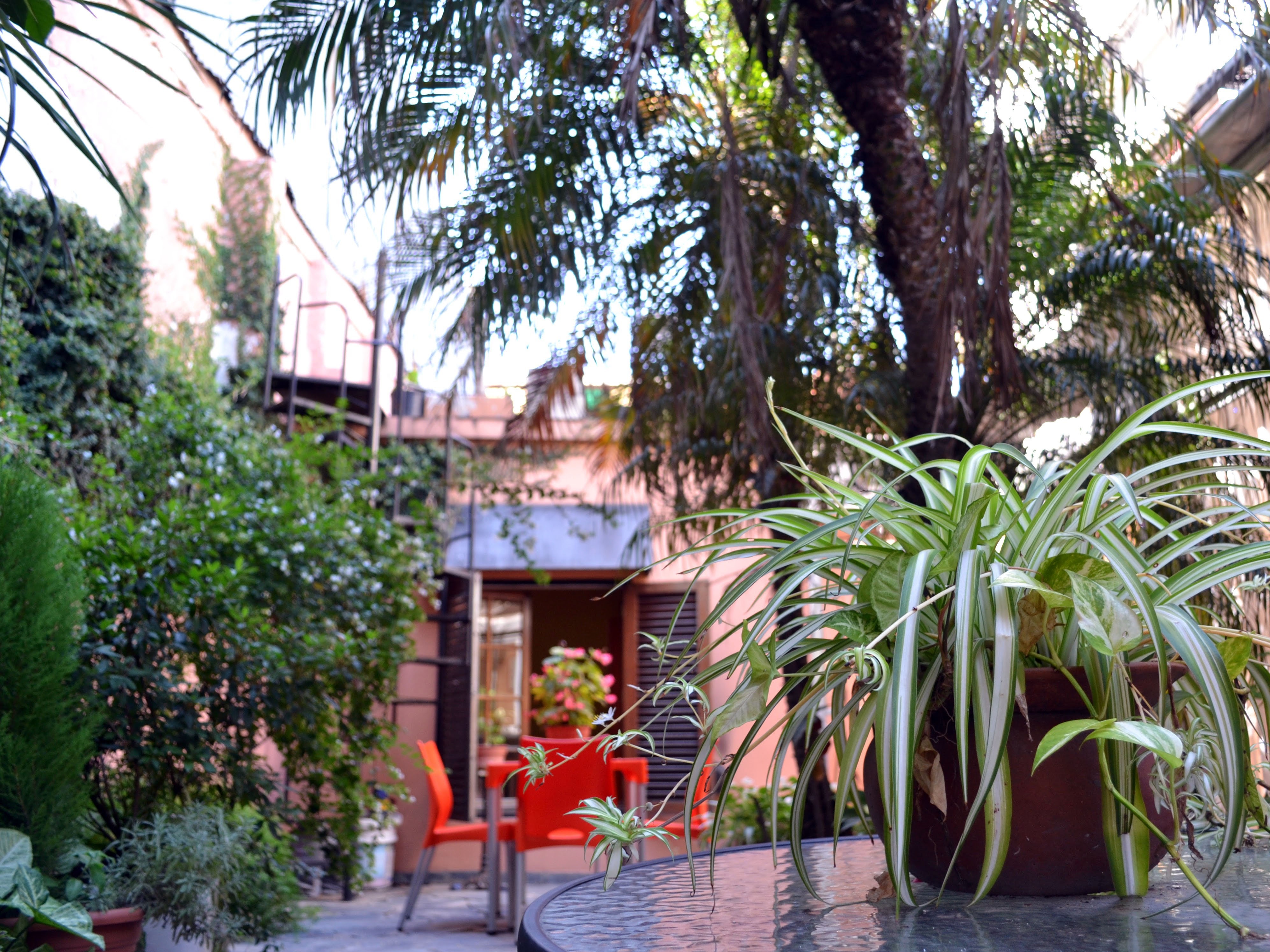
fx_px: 1101
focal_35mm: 30
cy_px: 464
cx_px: 719
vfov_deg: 46.8
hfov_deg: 59.7
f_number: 3.5
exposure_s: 1/50
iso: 200
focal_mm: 18
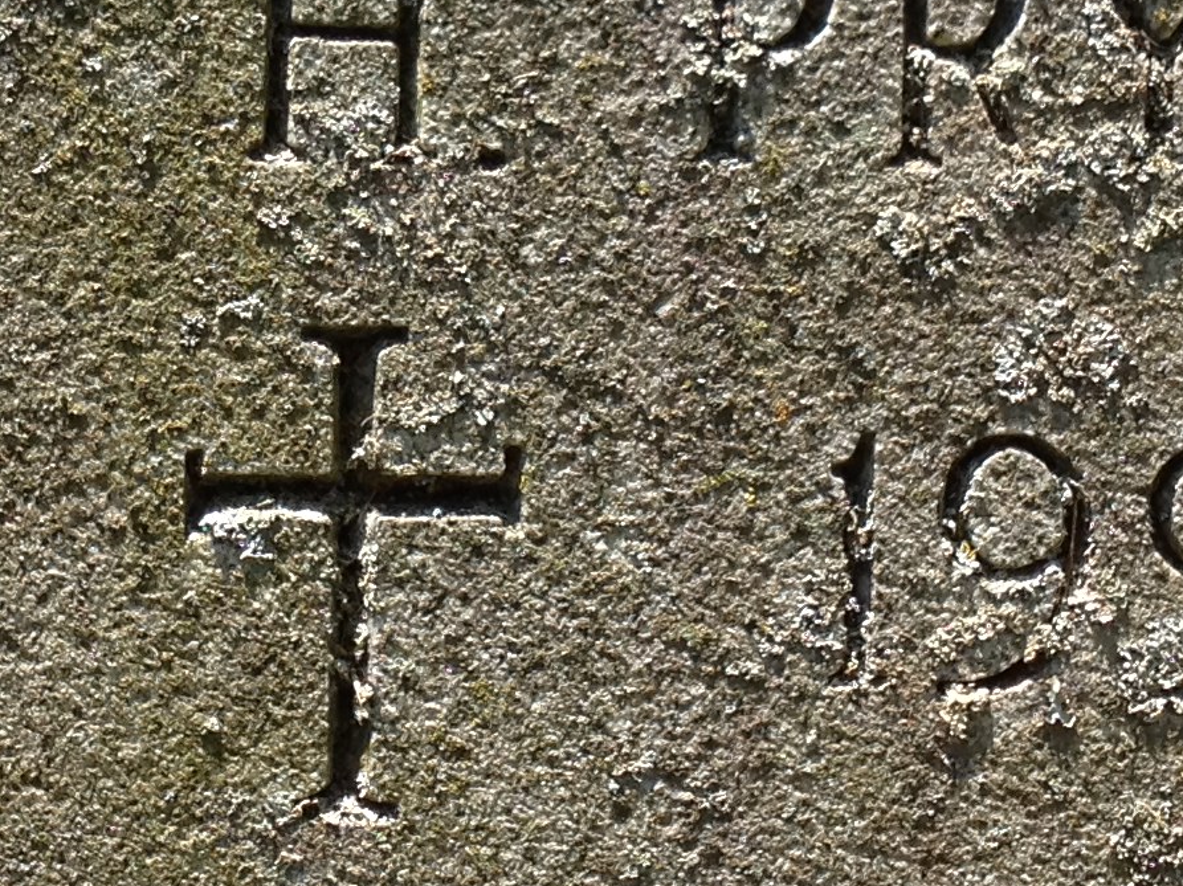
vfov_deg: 11.5
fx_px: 4373
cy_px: 58
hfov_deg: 15.3
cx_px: 232
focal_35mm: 128
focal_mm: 4.28
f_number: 2.4
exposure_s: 1/525
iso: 64
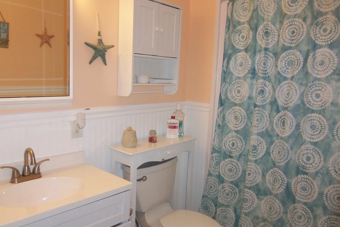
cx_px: 170
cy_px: 119
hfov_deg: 61.9
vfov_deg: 43.6
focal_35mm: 30
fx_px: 283
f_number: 3.9
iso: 100
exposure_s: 1/40
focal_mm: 5.1
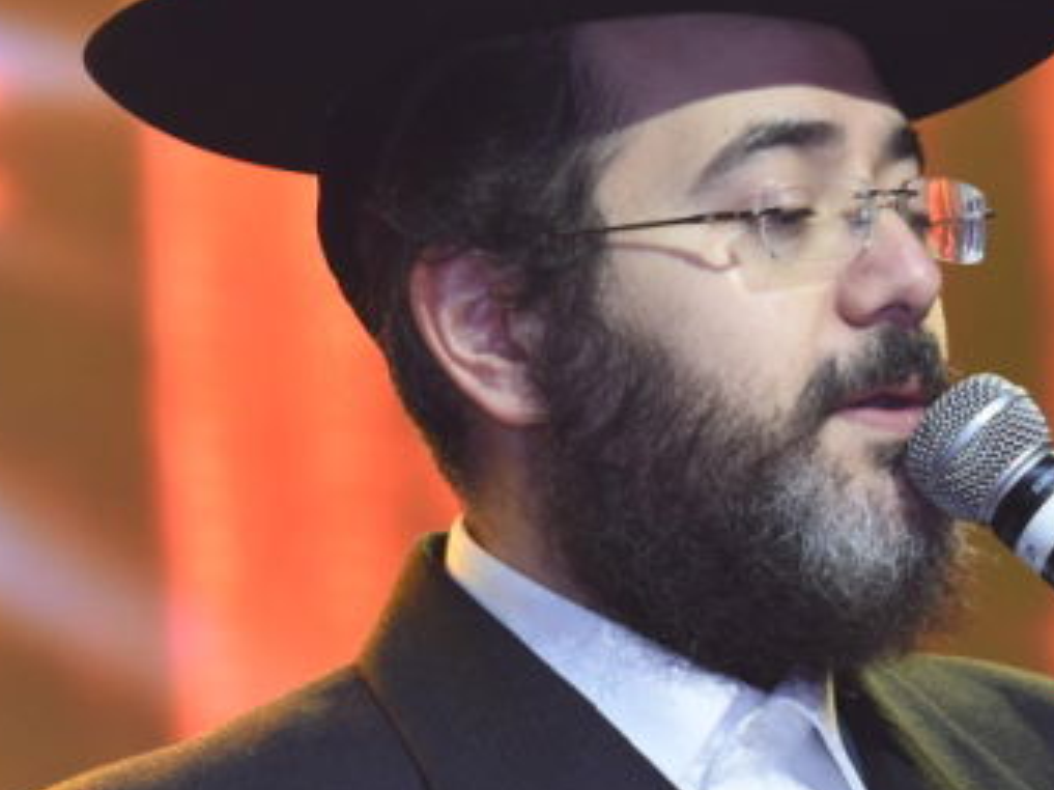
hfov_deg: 3.7
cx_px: 899
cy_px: 499
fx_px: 16375
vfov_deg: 2.8
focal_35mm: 538
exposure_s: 1/100
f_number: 5
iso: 1600
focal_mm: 185
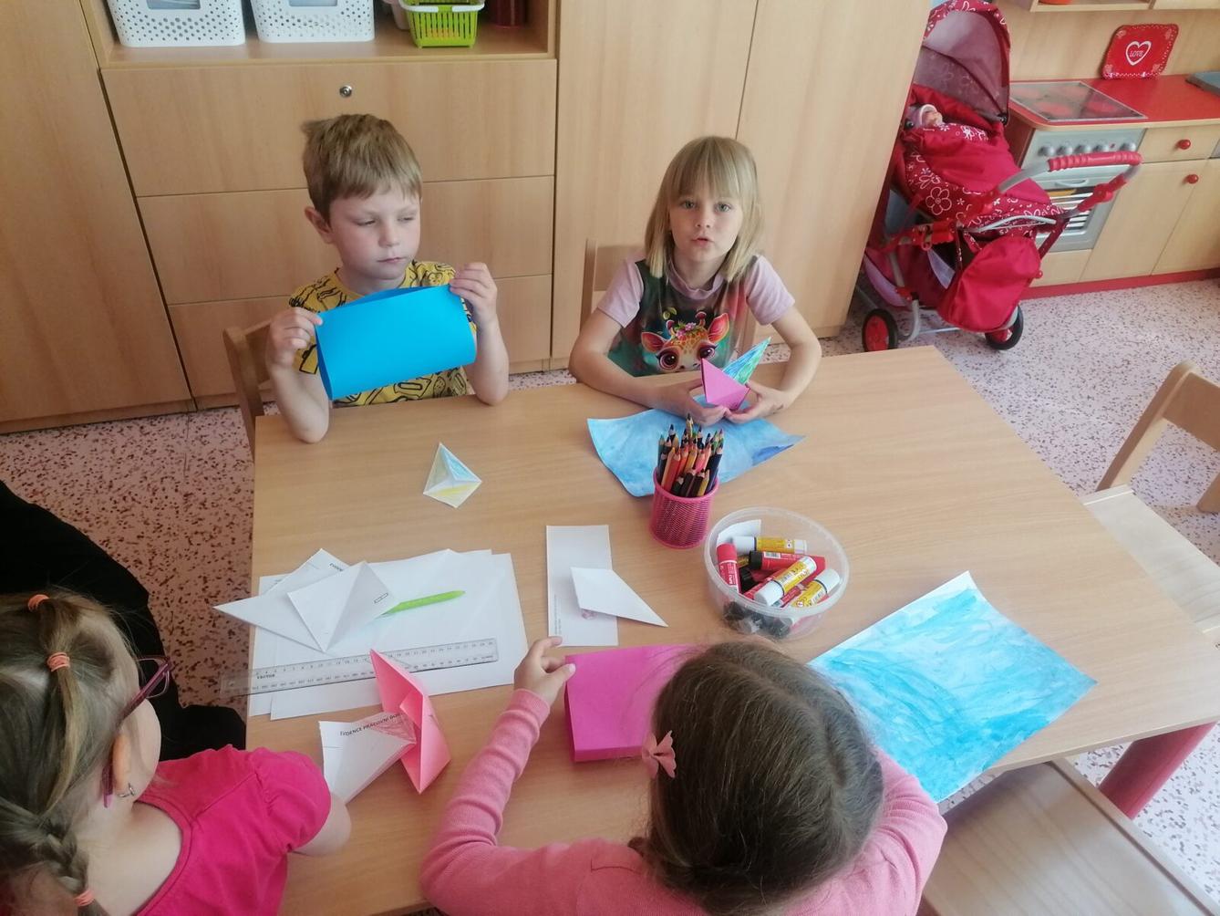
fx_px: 952
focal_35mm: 27
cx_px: 610
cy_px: 458
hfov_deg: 65.3
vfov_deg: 51.4
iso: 200
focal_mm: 4.75
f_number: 1.8
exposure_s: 1/100
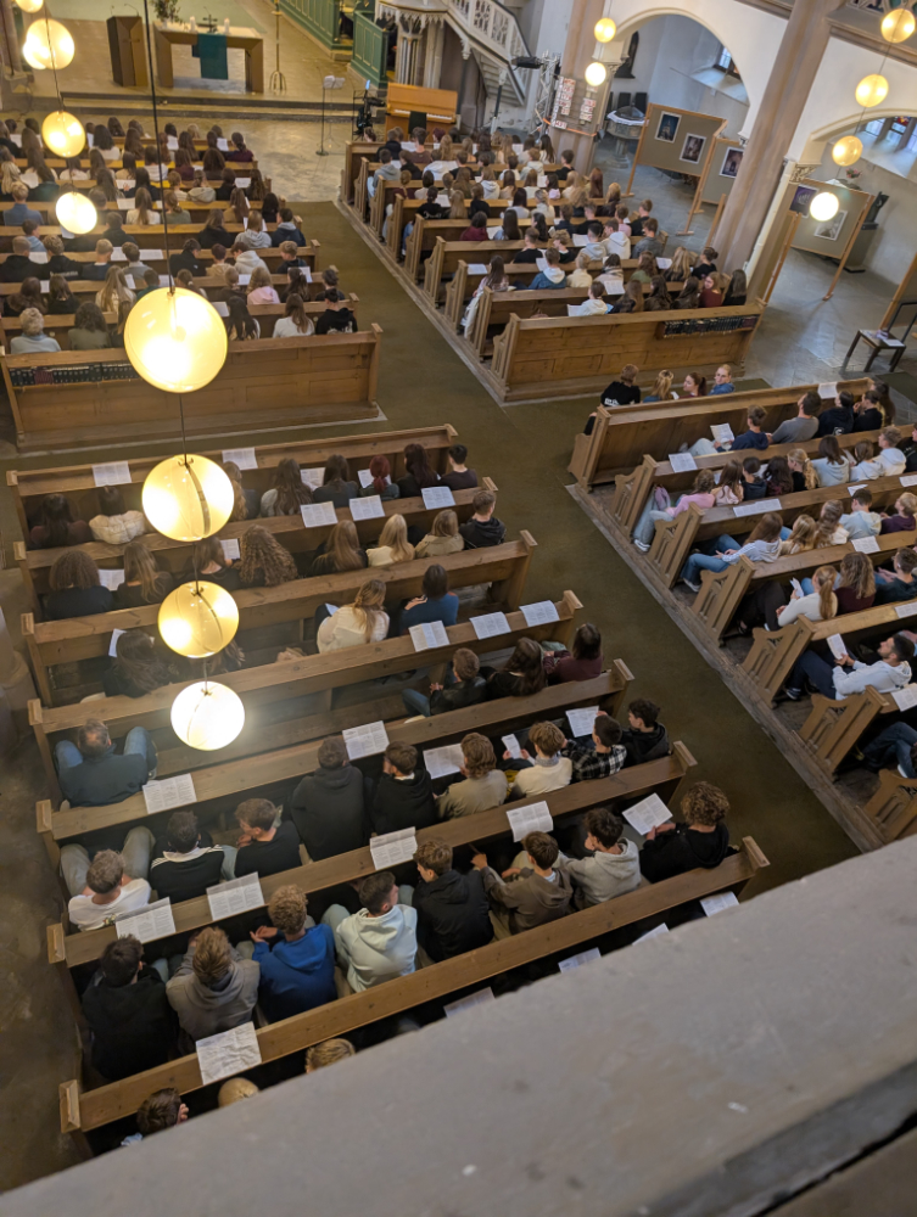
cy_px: 608
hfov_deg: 56.9
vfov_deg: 71.5
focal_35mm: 24
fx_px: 846
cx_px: 458
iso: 140
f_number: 1.7
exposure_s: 1/50
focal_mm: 6.9
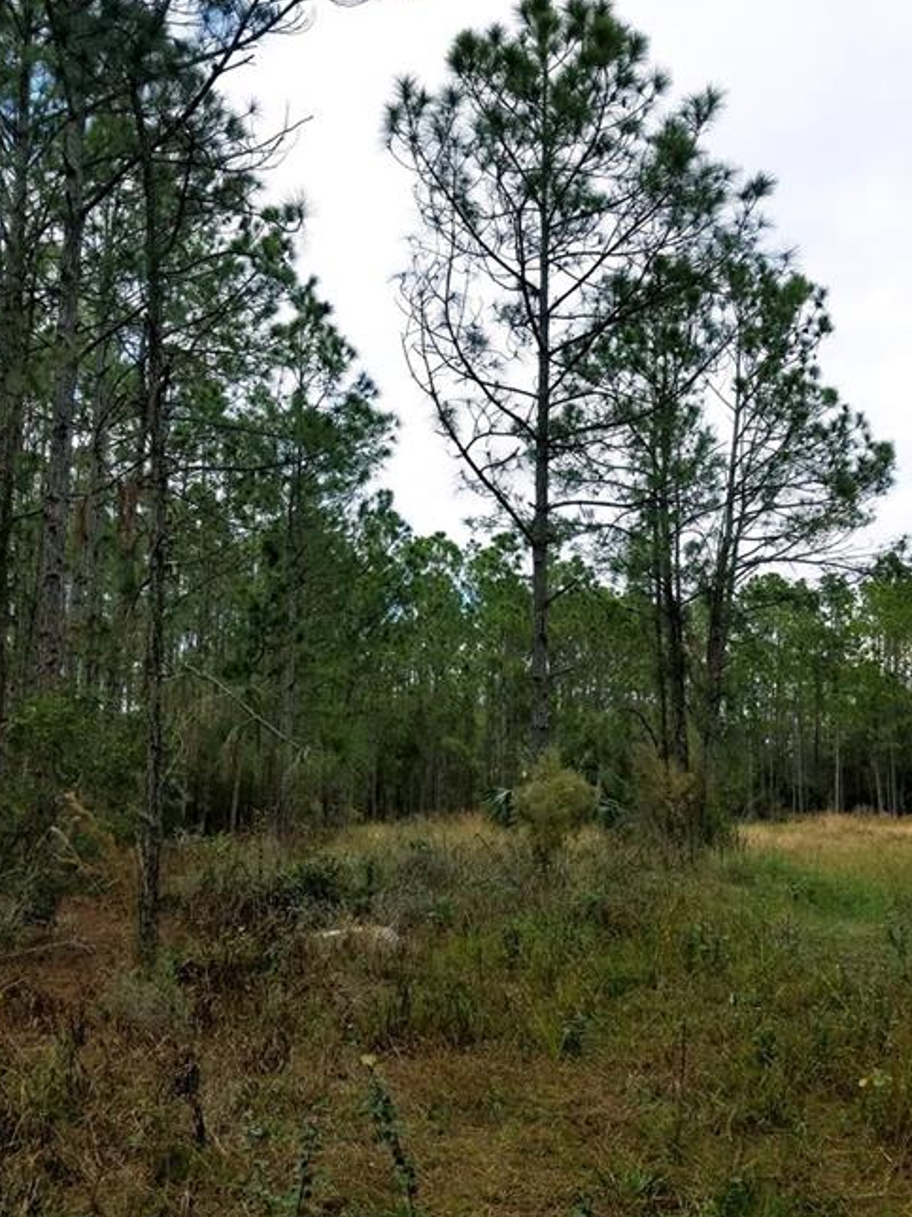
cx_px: 459
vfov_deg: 58.3
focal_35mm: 31
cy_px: 652
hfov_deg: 45.4
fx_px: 1089
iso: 50
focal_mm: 4.2
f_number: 1.7
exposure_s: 1/1256
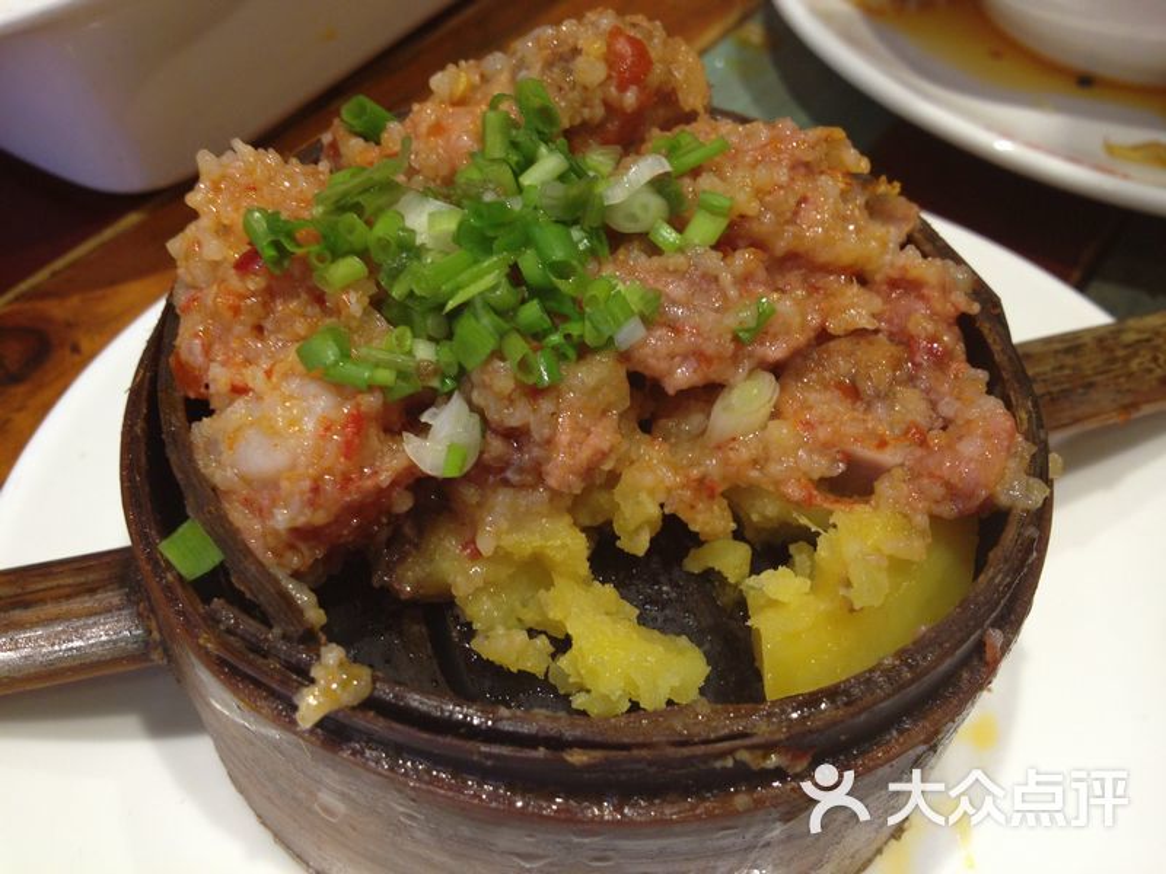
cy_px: 437
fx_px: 1179
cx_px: 583
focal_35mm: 35
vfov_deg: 40.7
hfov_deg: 52.6
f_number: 2.4
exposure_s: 1/20
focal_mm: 4.28
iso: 80
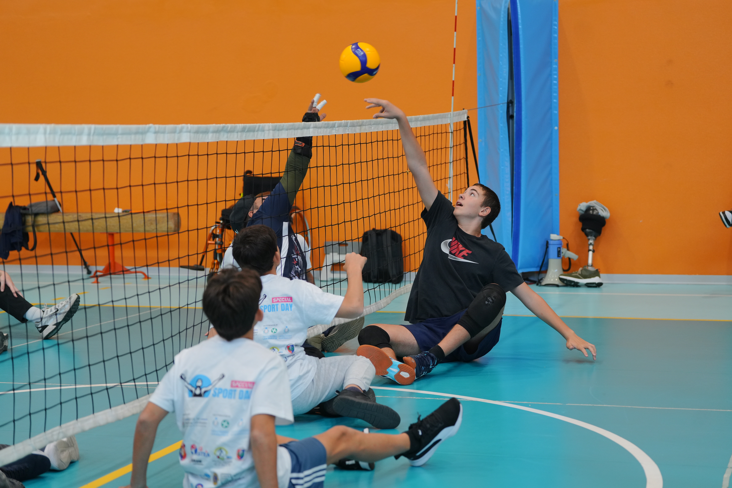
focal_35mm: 70
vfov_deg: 19.5
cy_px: 244
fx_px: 1423
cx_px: 366
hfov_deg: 28.8
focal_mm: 70
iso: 800
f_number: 3.2
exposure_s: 1/320
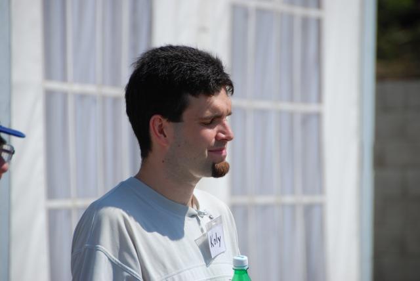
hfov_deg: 6.9
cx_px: 210
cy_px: 140
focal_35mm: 300
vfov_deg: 4.6
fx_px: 3503
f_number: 5.6
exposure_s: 1/500
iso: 100
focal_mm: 200
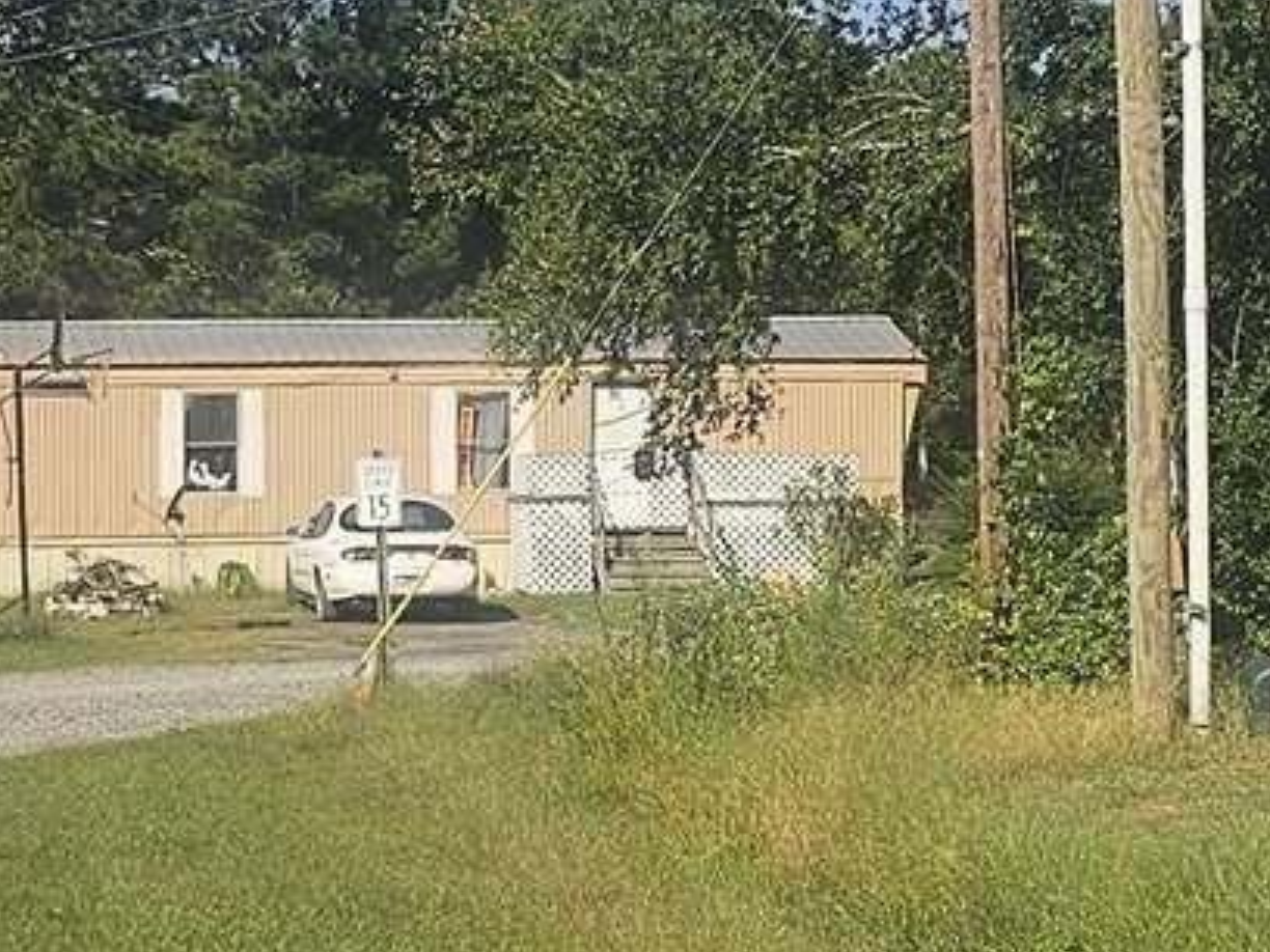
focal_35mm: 130
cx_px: 286
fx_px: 4769
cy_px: 485
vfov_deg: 11.4
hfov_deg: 15.1
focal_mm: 6.3
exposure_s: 1/1002
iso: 10
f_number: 1.7
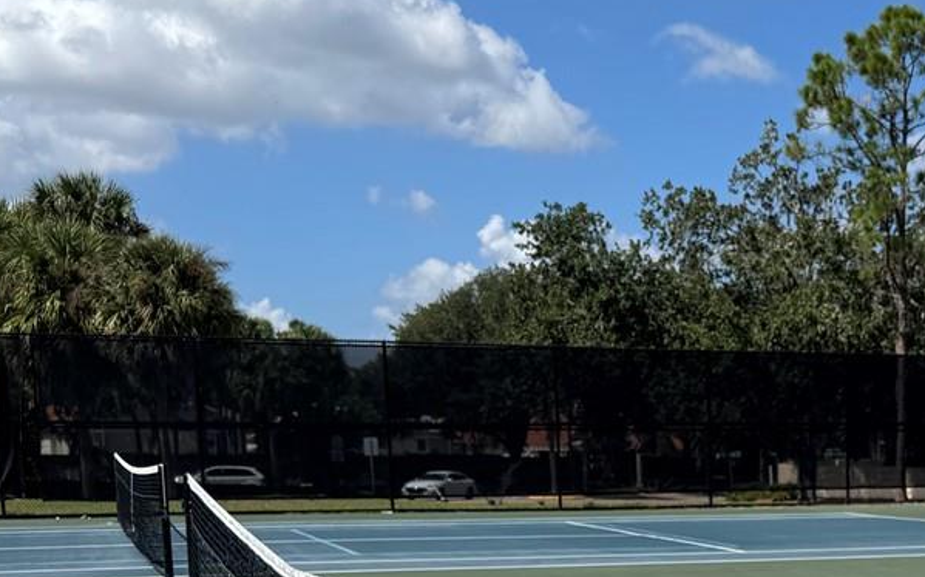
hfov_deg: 28.6
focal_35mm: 68
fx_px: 1714
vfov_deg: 18.0
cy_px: 733
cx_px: 896
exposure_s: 1/5814
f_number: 1.78
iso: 80
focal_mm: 6.76
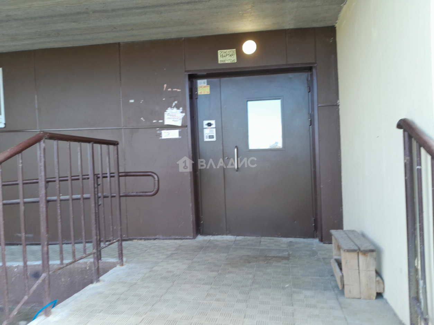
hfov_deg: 65.3
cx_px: 217
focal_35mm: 27
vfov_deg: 51.4
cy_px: 162
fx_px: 339
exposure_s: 1/50
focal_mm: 4
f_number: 1.8
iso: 25
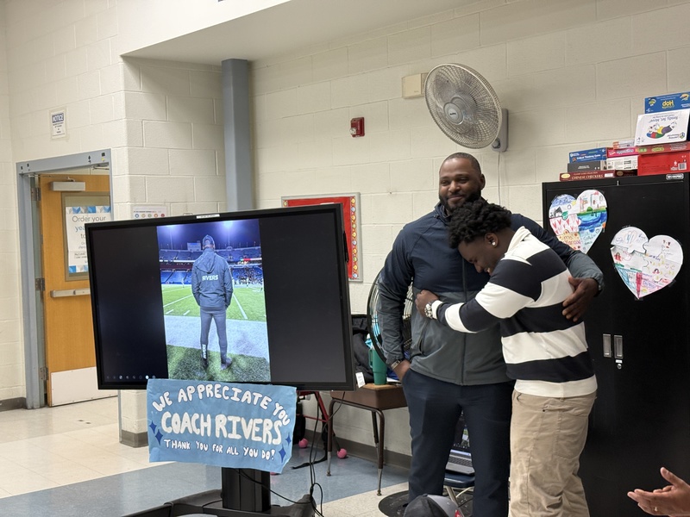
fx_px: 957
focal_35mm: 48
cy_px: 258
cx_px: 345
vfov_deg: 30.3
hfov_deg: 39.7
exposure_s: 1/60
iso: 160
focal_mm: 6.76
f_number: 1.78
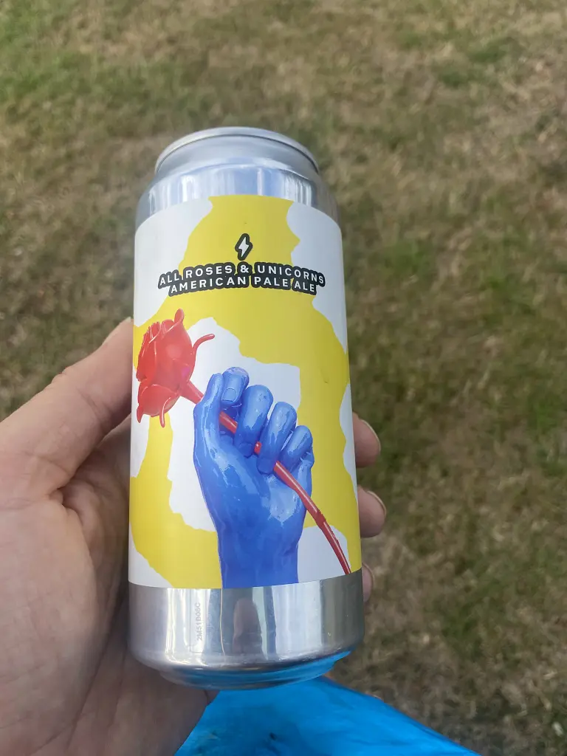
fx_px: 568
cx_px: 284
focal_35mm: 26
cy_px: 378
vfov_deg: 67.3
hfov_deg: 53.1
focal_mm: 4.25
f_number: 1.8
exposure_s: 1/1258
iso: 32
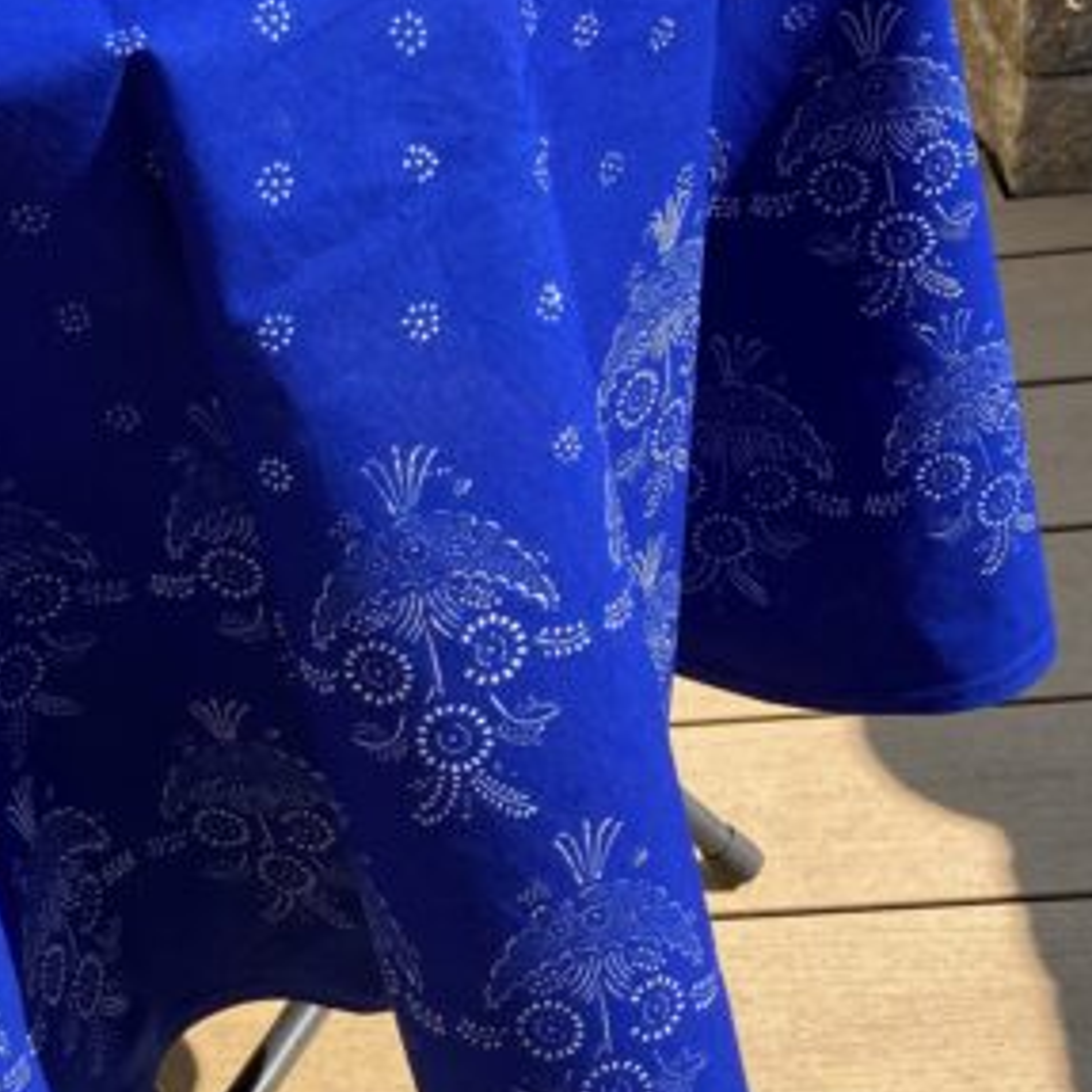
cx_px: 137
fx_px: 2463
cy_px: 563
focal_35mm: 69
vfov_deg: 25.0
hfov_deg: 24.4
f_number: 1.8
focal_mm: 3.99
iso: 20
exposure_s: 1/934
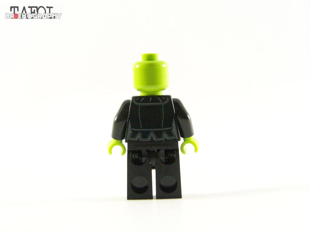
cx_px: 155
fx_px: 940
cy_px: 116
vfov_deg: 14.1
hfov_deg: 18.7
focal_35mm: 105
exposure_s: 1/60
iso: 400
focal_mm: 17.5
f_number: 3.6
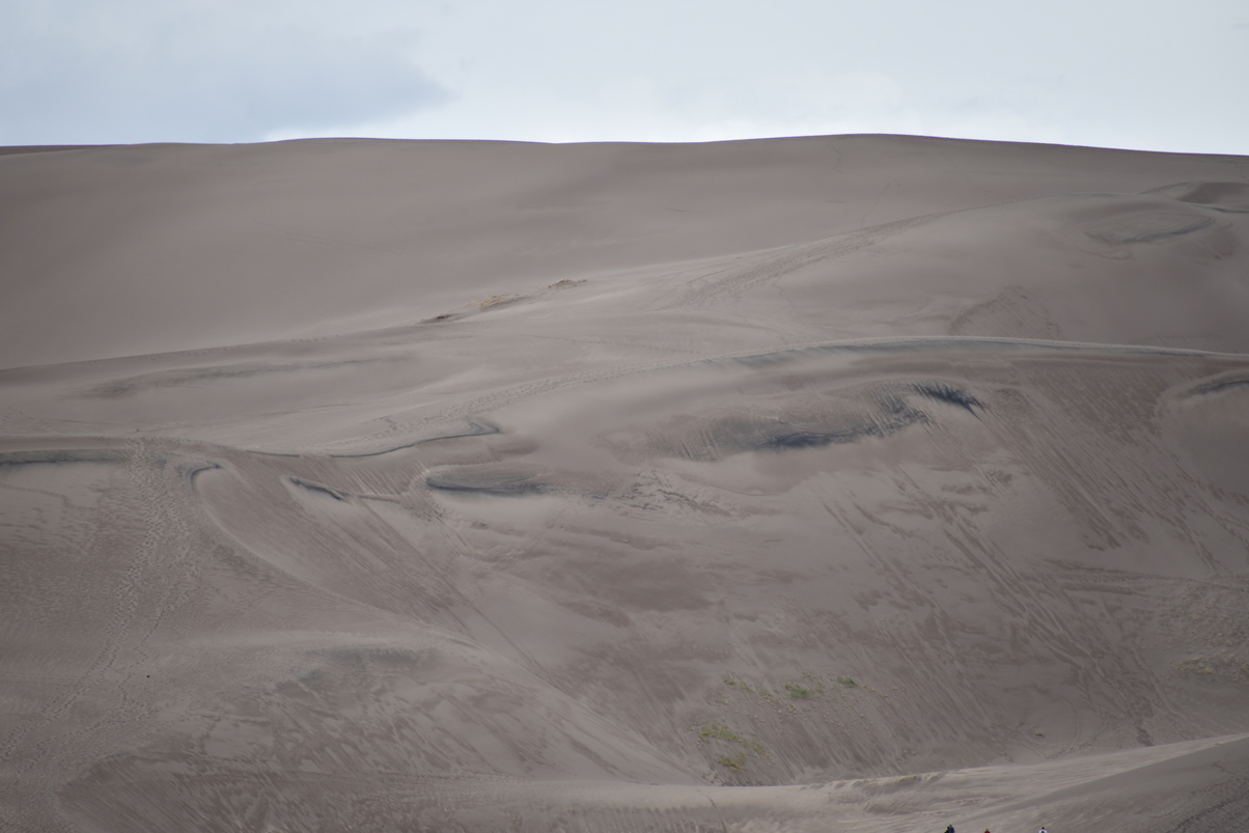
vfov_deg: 4.3
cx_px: 587
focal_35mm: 319
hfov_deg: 6.5
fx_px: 11068
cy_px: 404
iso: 110
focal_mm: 300
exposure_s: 1/640
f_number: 5.6
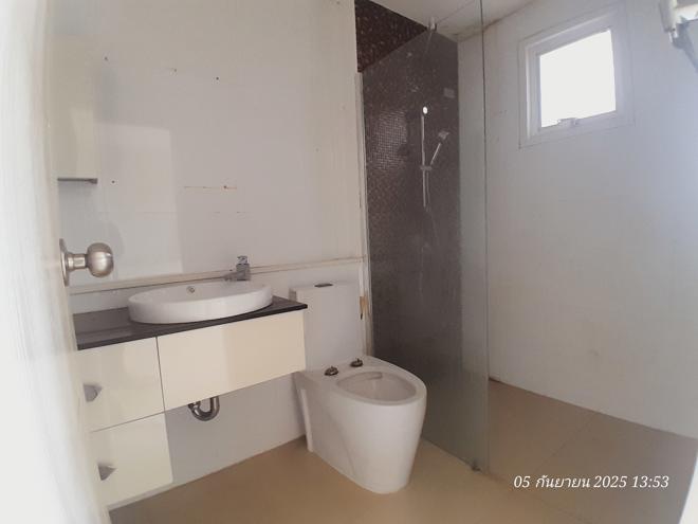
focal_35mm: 17
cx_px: 349
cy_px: 262
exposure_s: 1/25
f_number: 2.2
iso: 100
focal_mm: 1.46
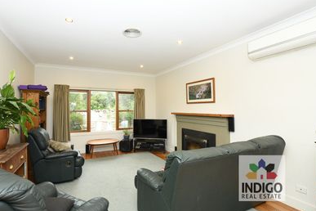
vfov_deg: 70.4
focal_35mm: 17
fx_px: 149
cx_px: 140
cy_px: 107
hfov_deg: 92.9
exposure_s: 1/60
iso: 1100
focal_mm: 14
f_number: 6.3
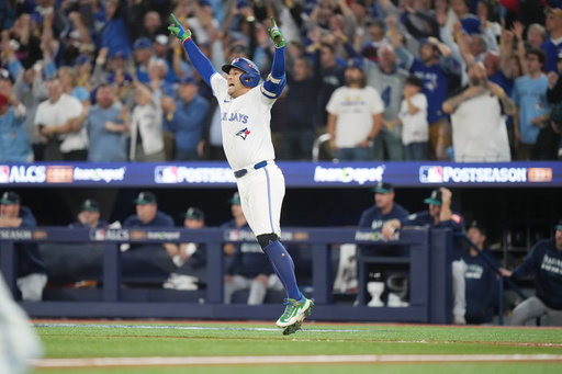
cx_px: 281
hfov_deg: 5.2
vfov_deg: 3.4
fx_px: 6242
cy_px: 187
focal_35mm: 400
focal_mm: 400
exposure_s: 1/2500
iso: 3200
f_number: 2.8
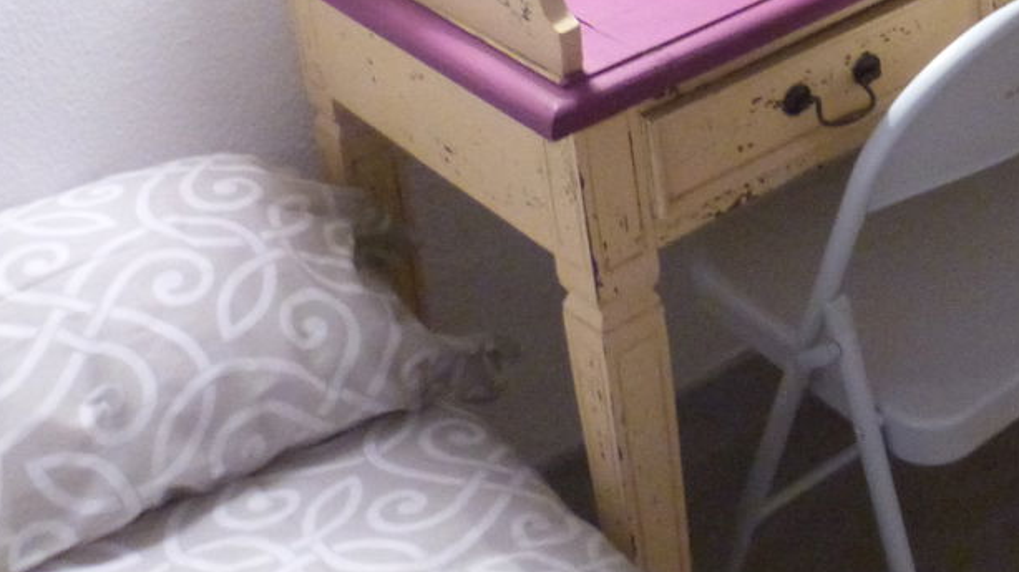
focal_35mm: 71
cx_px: 1212
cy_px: -405
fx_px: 1918
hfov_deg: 26.5
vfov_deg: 15.1
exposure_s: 1/10
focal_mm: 4.5
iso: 400
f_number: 2.8
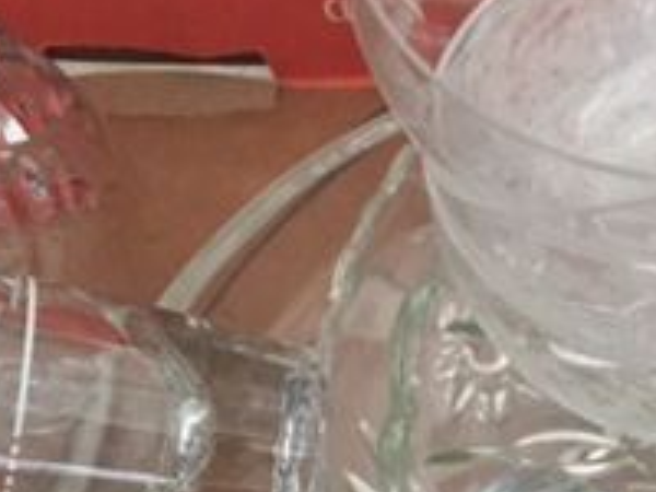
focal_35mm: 93
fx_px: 1762
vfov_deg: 15.5
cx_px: 794
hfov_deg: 19.8
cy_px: 512
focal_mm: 4.15
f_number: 2.2
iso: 200
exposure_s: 1/30
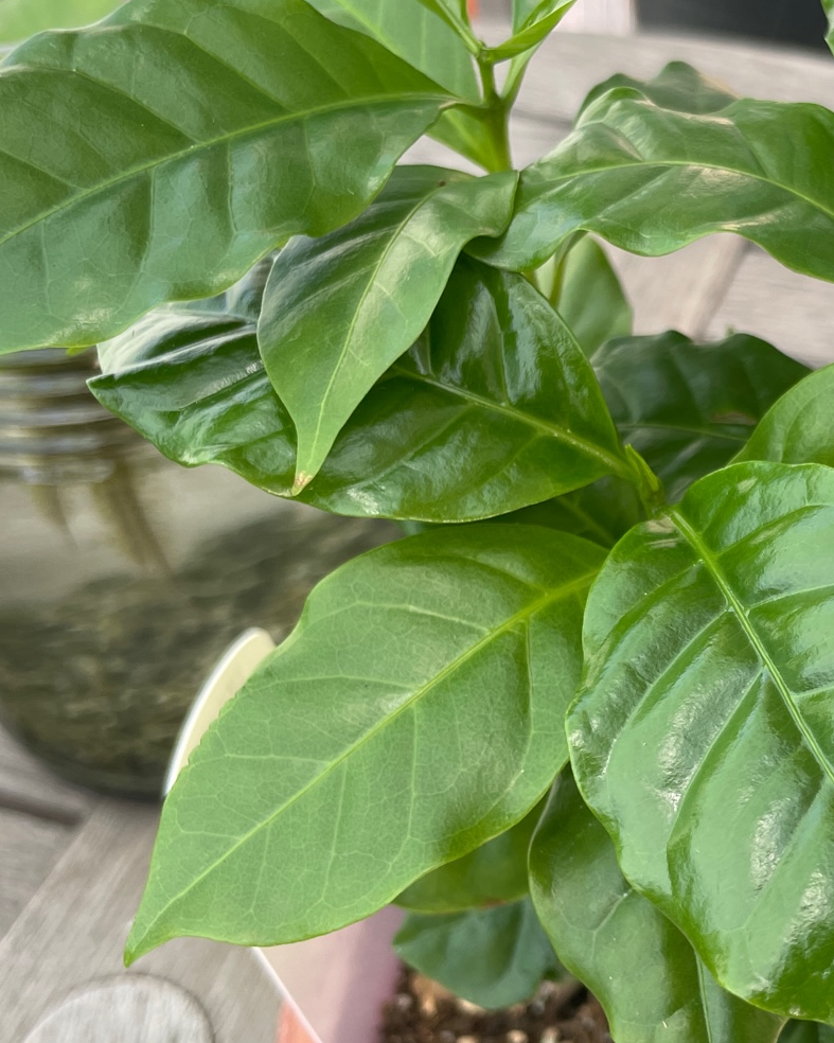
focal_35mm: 52
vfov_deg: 36.0
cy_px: 565
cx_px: 762
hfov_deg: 28.0
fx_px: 1605
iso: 32
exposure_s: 1/237
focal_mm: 4.2
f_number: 1.6
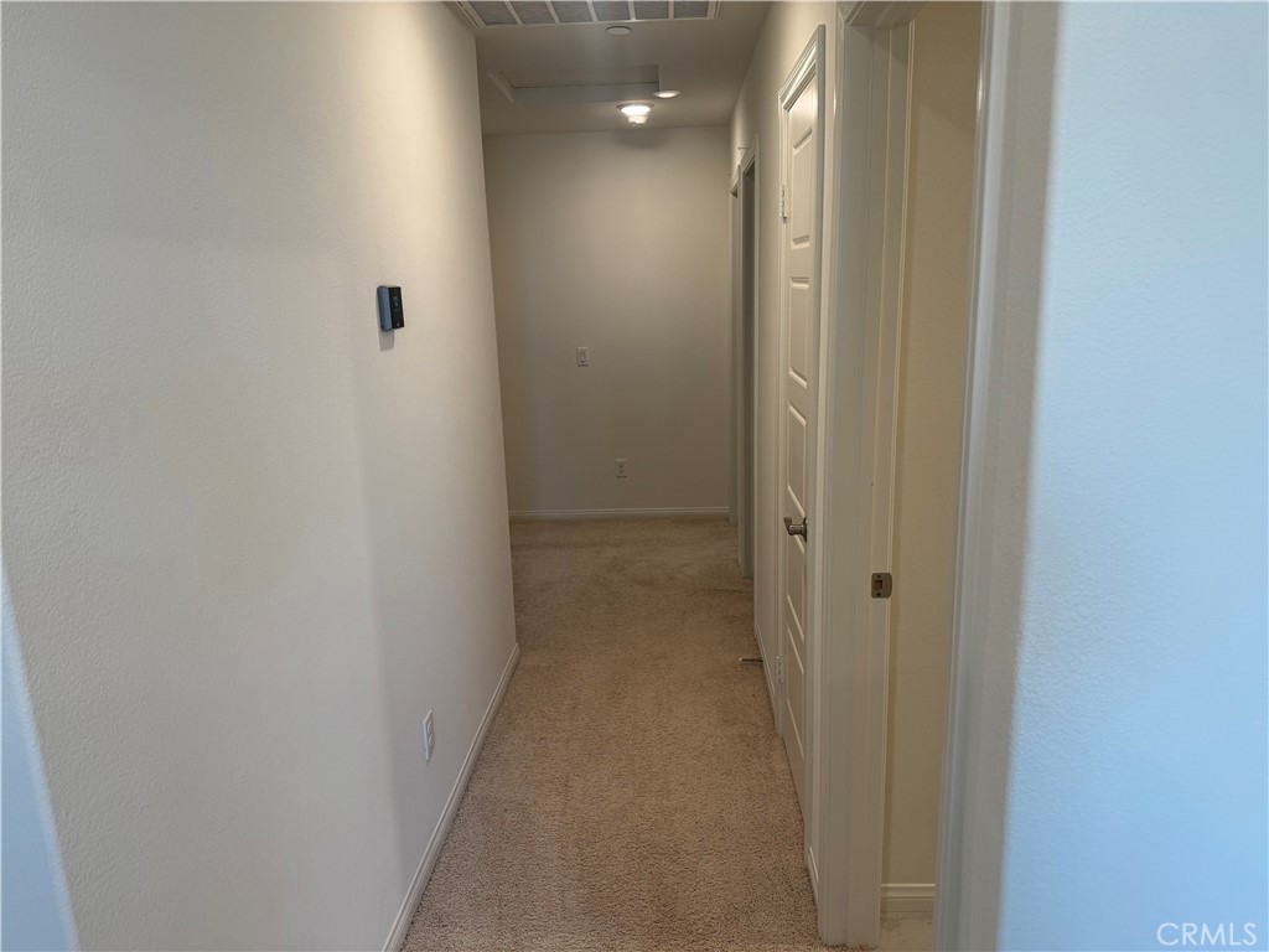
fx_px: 880
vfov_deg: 56.8
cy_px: 476
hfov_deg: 71.6
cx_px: 634
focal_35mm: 24
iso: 125
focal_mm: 6.76
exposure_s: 1/120
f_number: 1.78
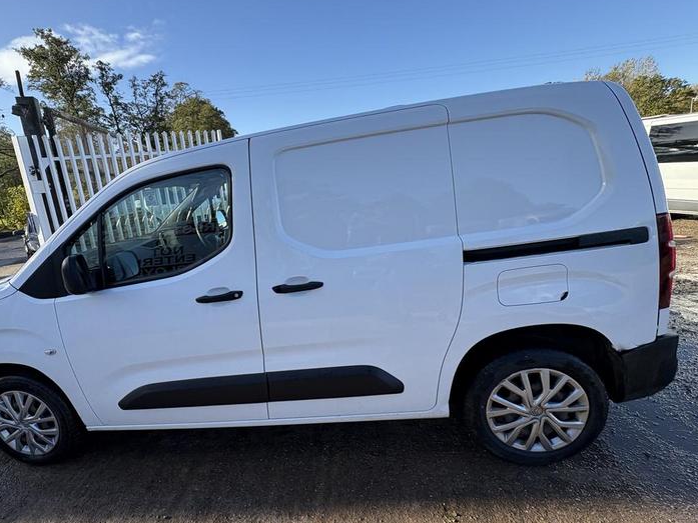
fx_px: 363
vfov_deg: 71.6
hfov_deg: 87.2
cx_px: 300
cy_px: 258
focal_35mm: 18
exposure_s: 1/525
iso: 40
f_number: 2.2
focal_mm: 2.22
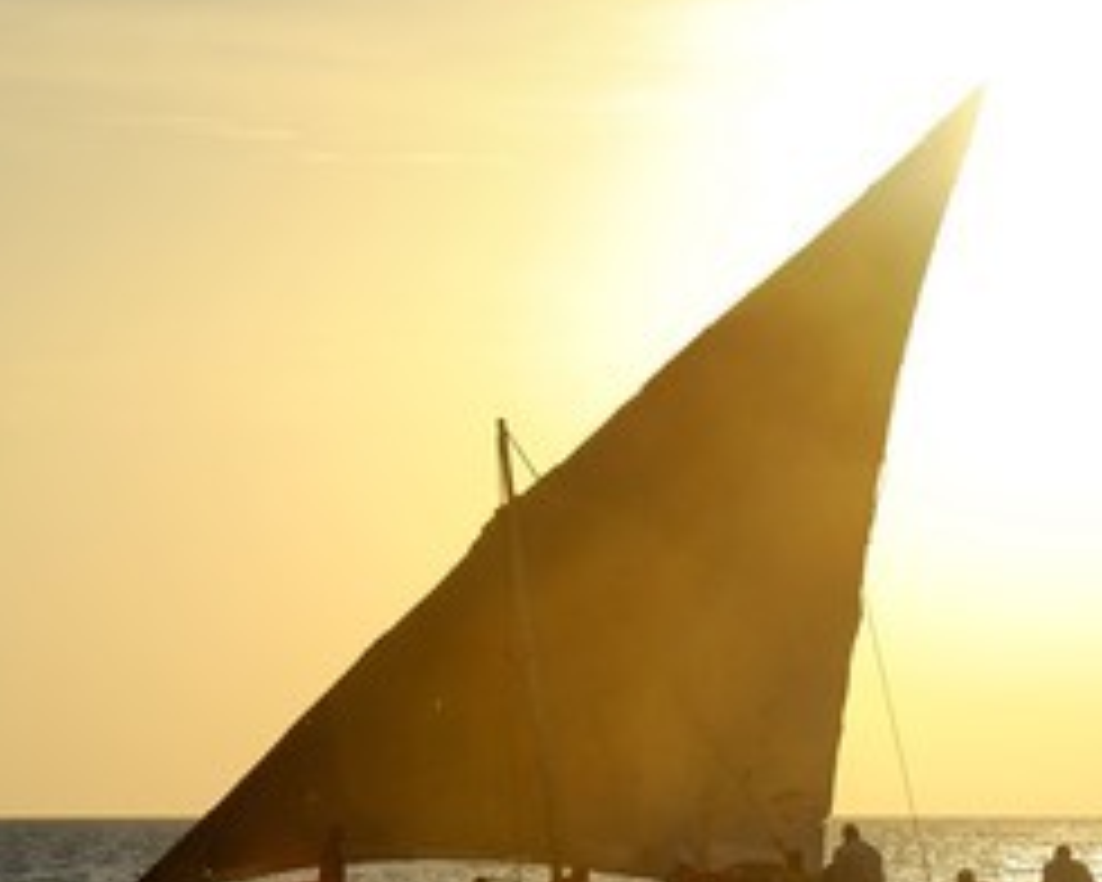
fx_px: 7338
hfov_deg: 8.6
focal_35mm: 225
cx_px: 724
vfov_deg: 6.9
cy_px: 490
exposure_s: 1/500
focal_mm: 140
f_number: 13
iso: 400
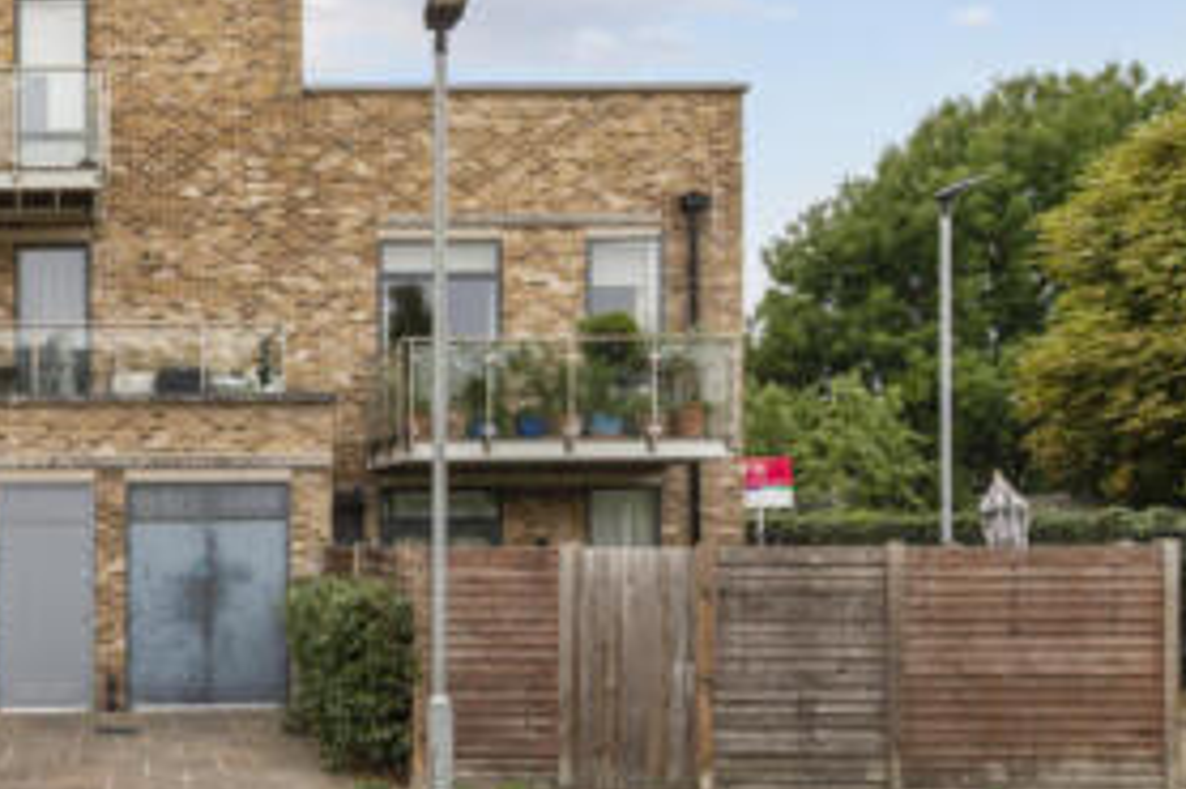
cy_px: 375
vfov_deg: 39.9
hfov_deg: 44.9
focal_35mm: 33
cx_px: -90
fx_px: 1086
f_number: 8
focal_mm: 14
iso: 200
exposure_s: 1/250
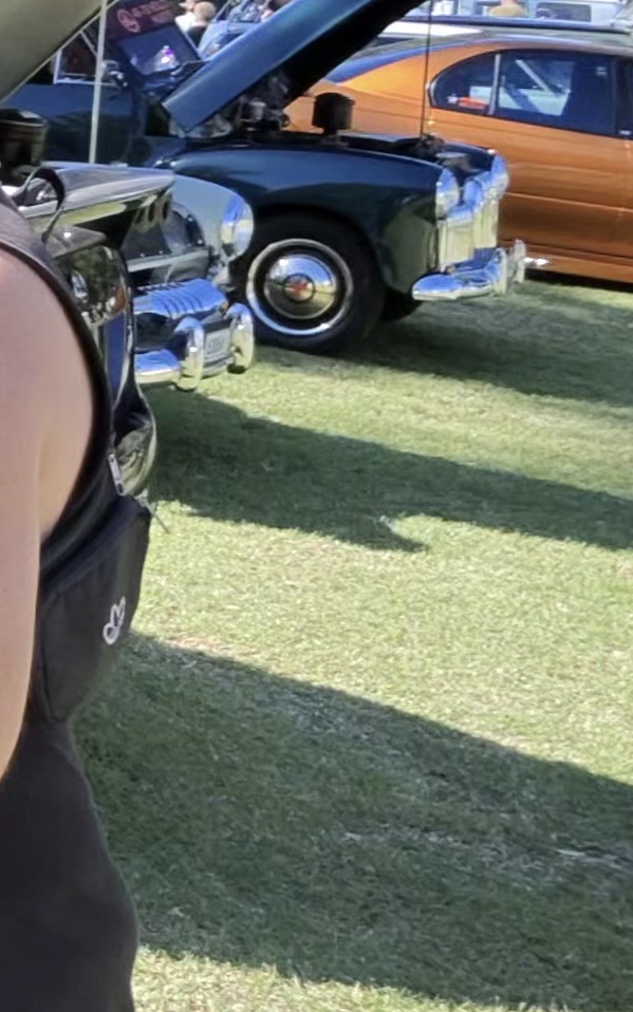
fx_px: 1600
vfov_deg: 34.0
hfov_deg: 15.9
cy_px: 198
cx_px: -728
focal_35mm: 58
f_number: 2.2
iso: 54
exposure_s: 1/526
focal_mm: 2.24
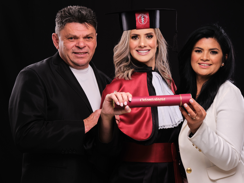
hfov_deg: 25.7
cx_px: 126
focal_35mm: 76
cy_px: 91
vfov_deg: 19.4
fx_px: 536
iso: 200
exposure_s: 1/125
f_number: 9
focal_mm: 46.6
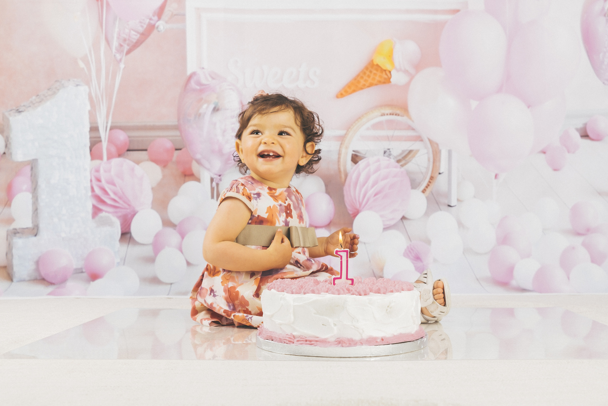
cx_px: 304
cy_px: 203
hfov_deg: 46.4
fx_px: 709
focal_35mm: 42
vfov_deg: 31.9
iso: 200
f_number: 5.6
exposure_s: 1/160
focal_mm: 27.7
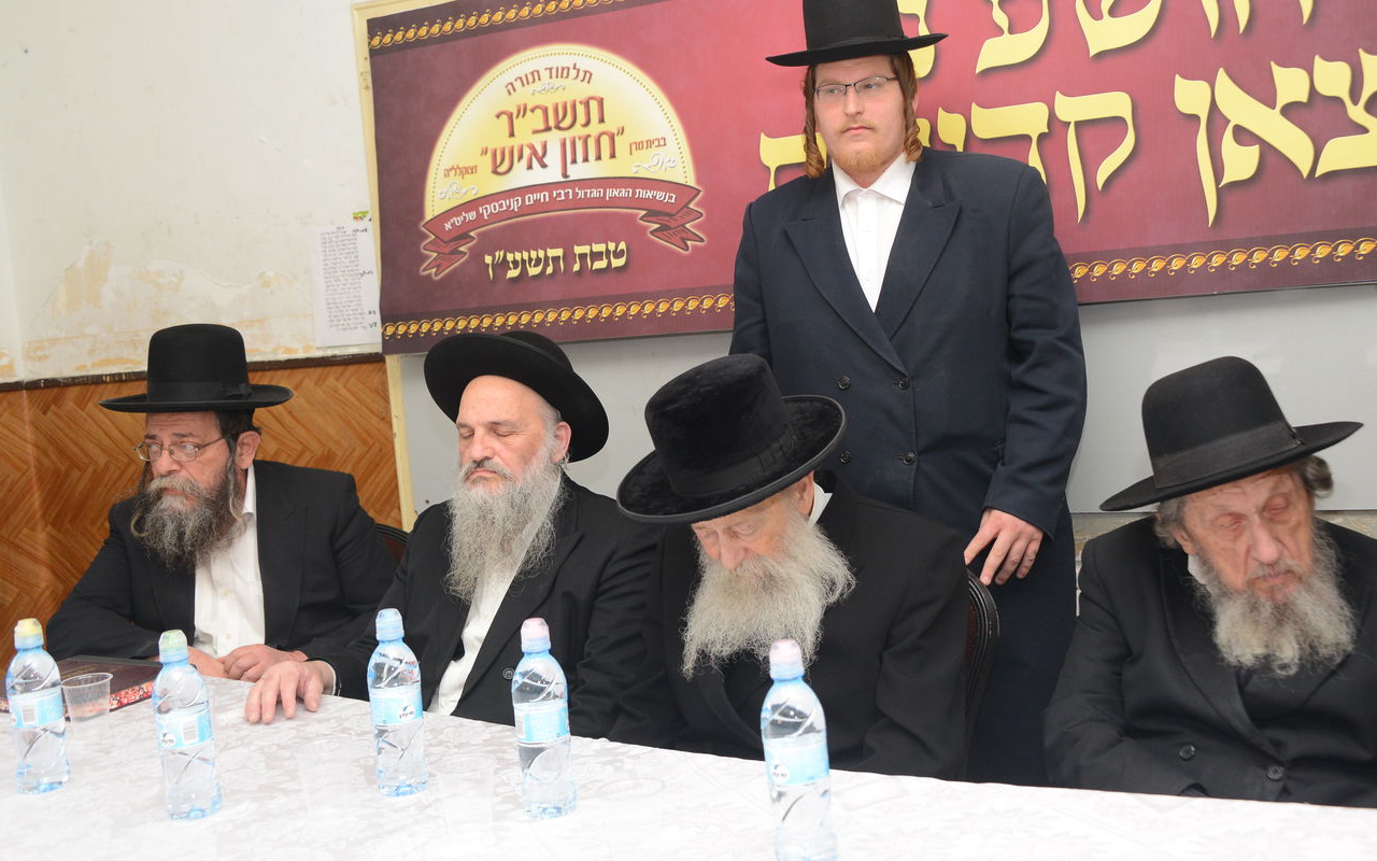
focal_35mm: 39
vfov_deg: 32.8
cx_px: 750
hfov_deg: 50.3
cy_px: 407
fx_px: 1464
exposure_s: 1/125
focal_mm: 35
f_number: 4.5
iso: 1600
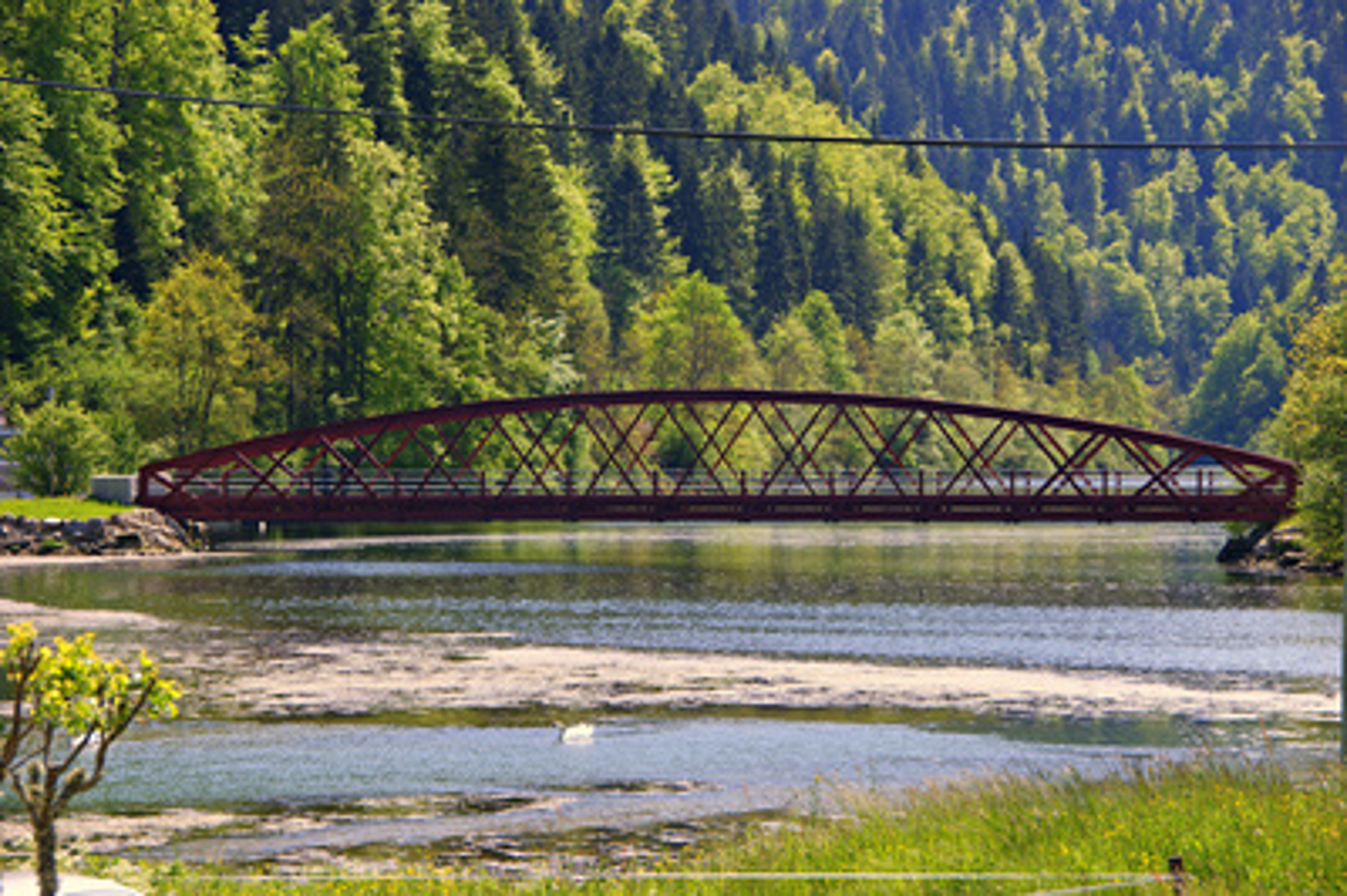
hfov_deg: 17.1
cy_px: 448
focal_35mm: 120
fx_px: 4486
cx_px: 674
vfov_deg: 11.4
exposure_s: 1/160
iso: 100
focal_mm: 80
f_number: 8
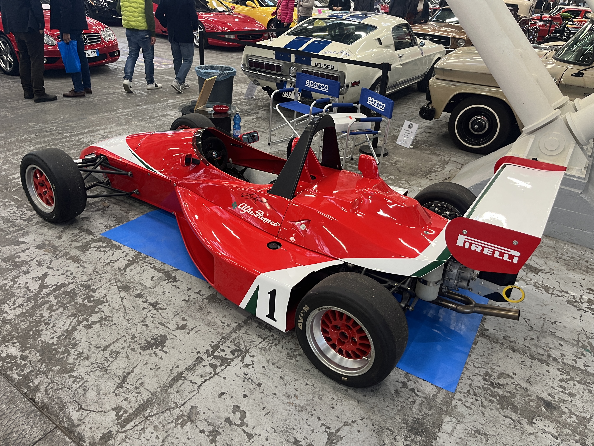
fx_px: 446
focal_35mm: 26
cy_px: 223
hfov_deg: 67.3
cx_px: 297
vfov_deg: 53.1
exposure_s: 1/50
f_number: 1.6
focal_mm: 5.1
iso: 100
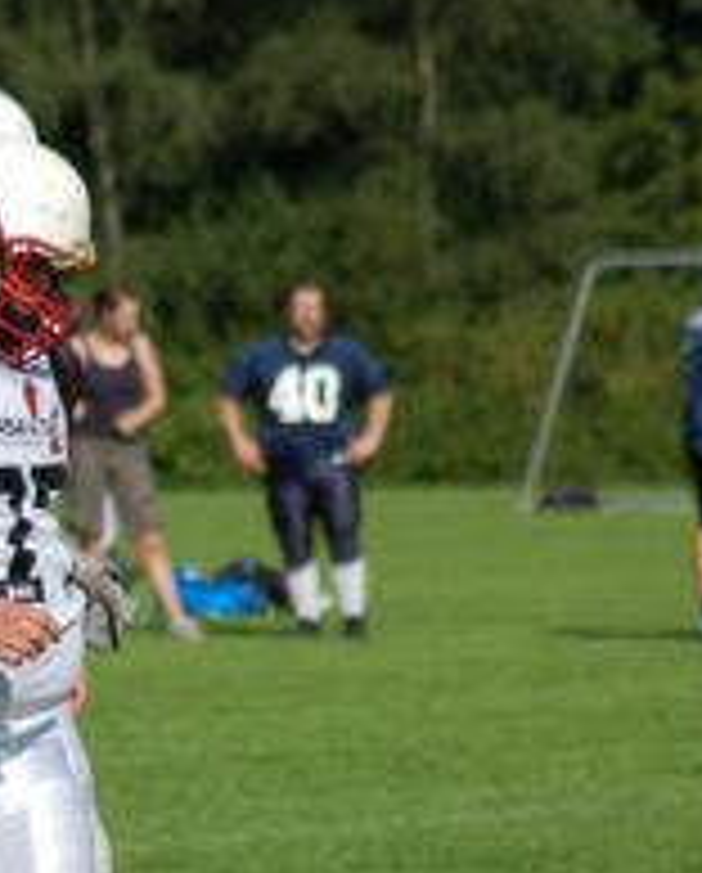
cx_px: -250
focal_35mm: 491
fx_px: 12712
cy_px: 657
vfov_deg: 3.9
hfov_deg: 3.2
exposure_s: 1/1600
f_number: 5.6
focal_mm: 150
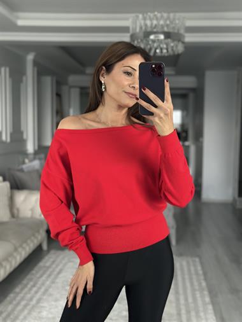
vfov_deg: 39.6
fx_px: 447
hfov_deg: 30.3
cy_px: 161
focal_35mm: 48
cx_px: 121
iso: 400
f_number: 1.78
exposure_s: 1/35
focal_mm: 6.86
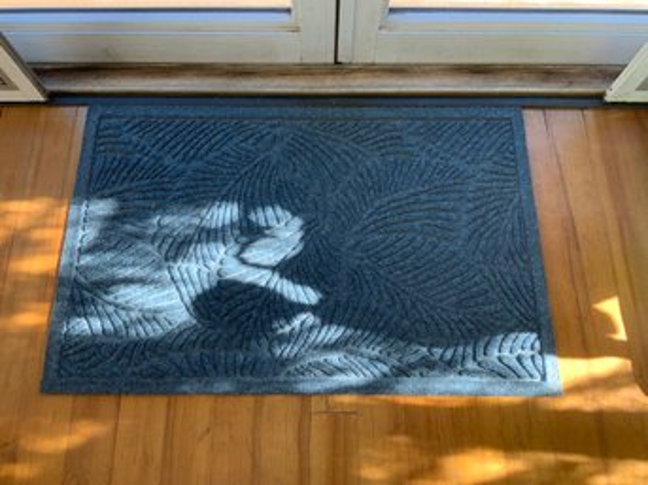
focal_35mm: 29
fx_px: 543
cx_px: 324
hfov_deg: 61.7
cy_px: 242
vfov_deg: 48.2
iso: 50
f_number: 1.8
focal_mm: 3
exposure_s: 1/122
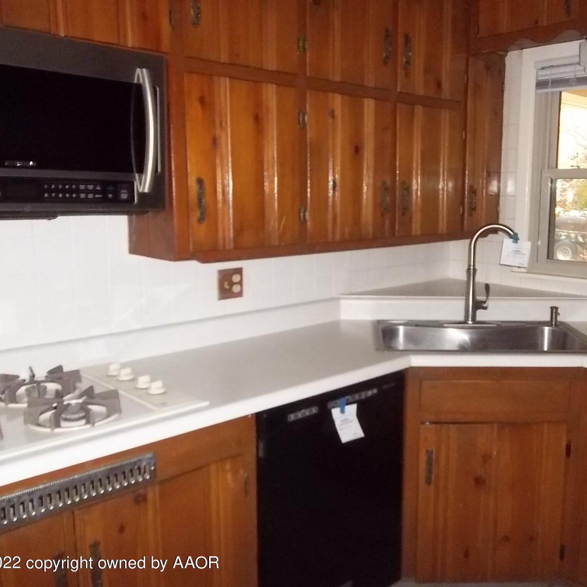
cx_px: 363
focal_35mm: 32
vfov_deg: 51.1
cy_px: 294
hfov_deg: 50.6
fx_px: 614
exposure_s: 1/30
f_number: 3.5
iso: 400
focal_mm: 4.9
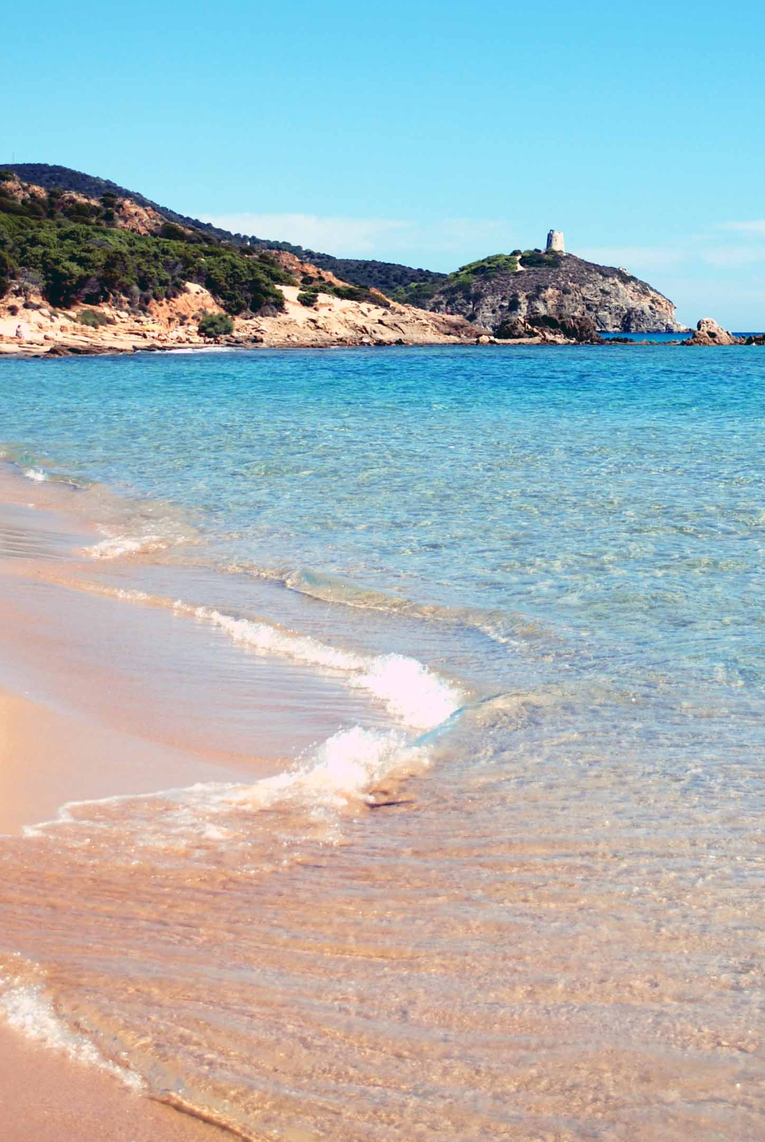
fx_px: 2383
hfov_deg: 18.1
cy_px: 275
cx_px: 582
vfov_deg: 26.6
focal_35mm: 75
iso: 100
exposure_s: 1/800
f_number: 4.5
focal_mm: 28
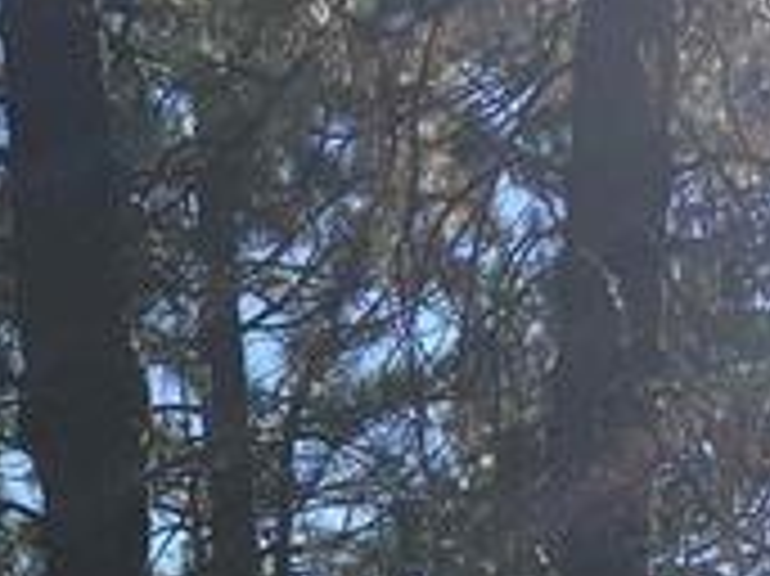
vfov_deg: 8.1
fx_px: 3868
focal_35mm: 174
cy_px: 1143
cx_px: -221
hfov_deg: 11.1
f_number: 2.2
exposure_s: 1/818
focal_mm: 4.15
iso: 25
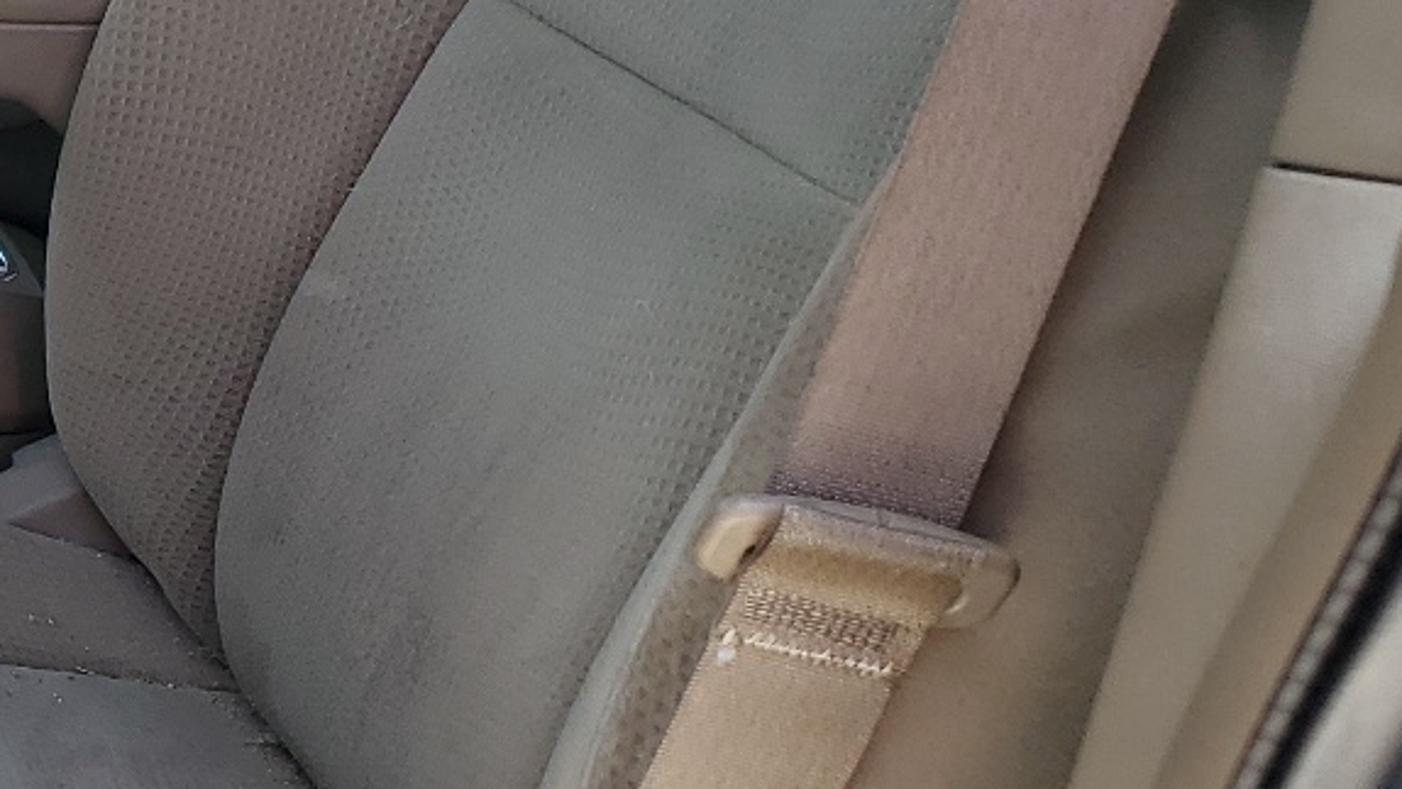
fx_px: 2937
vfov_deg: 15.3
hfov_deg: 23.5
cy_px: 271
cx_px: -462
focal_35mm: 79
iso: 50
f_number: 1.5
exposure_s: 1/370
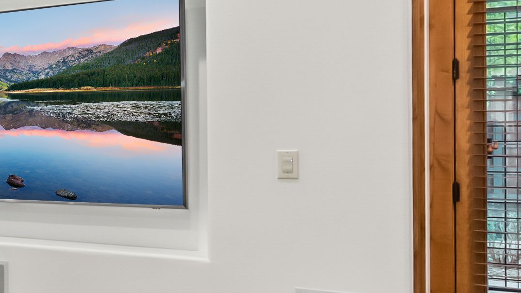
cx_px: -323
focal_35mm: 58
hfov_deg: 24.5
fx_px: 801
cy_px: 176
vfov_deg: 20.7
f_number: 8
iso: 800
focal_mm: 14
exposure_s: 1/13
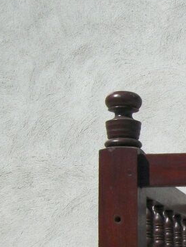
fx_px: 795
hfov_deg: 12.5
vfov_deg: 17.3
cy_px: 247
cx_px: 308
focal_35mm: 111
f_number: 8.8
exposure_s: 1/250
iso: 80
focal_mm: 5.7
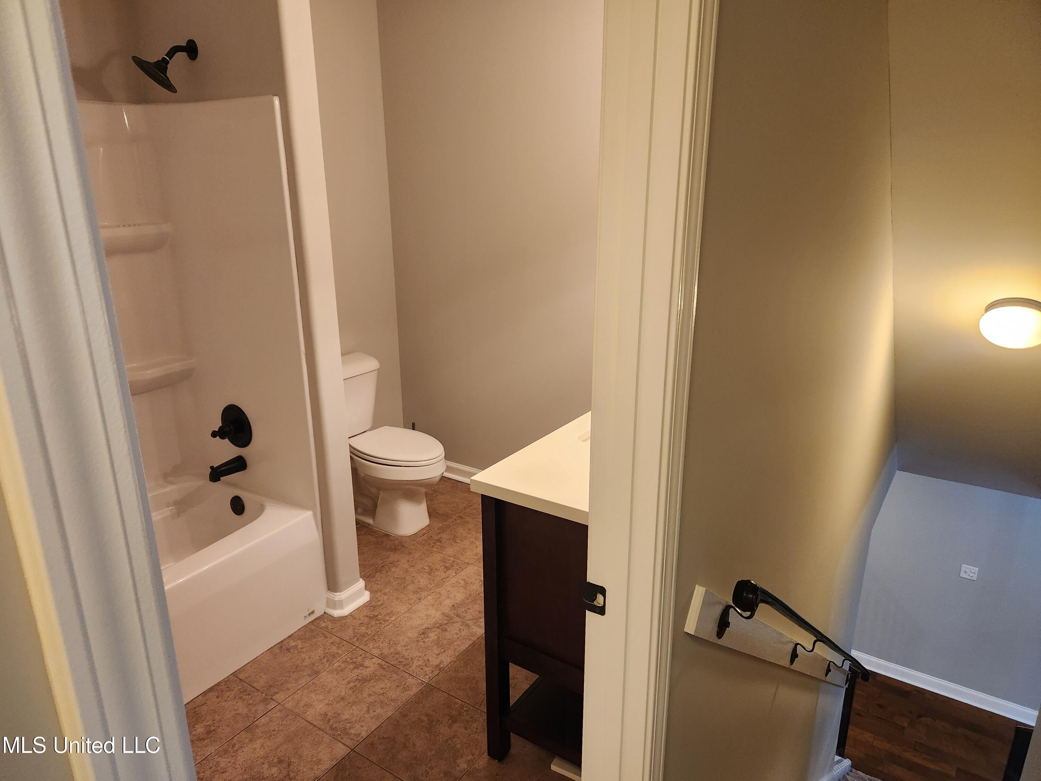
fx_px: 692
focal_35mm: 23
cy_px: 390
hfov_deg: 73.9
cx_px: 520
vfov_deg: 58.9
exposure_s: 1/120
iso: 500
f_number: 1.8
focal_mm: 5.4
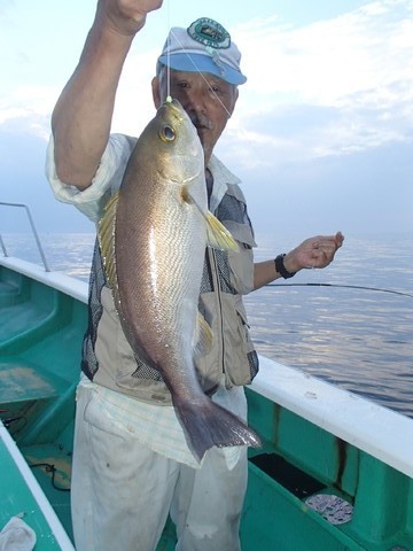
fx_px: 445
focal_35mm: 28
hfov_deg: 49.7
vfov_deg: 63.4
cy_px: 276
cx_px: 206
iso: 160
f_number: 3.9
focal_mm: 5
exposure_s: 1/60
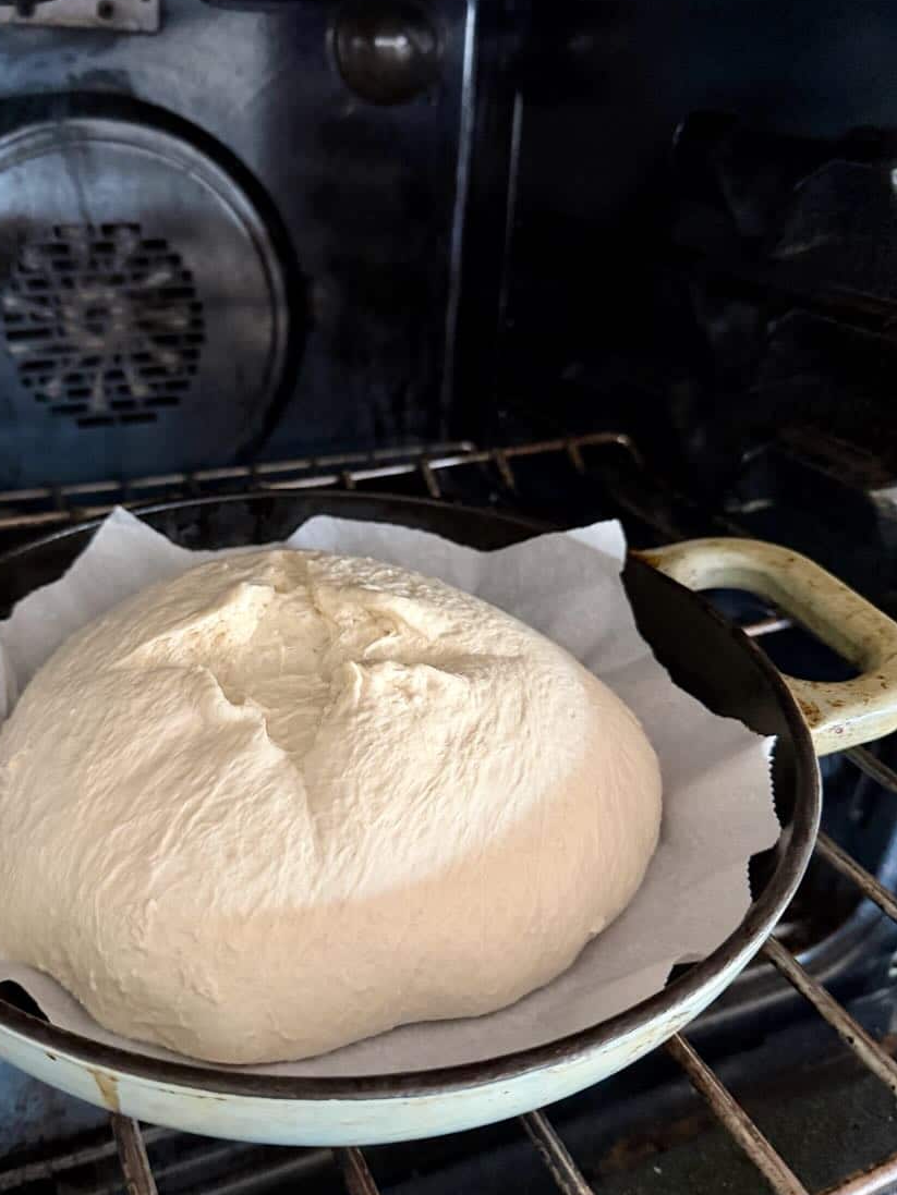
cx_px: 375
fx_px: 967
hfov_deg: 49.5
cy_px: 629
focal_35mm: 28
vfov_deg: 63.4
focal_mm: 6.76
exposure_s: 1/44
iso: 800
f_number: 1.78
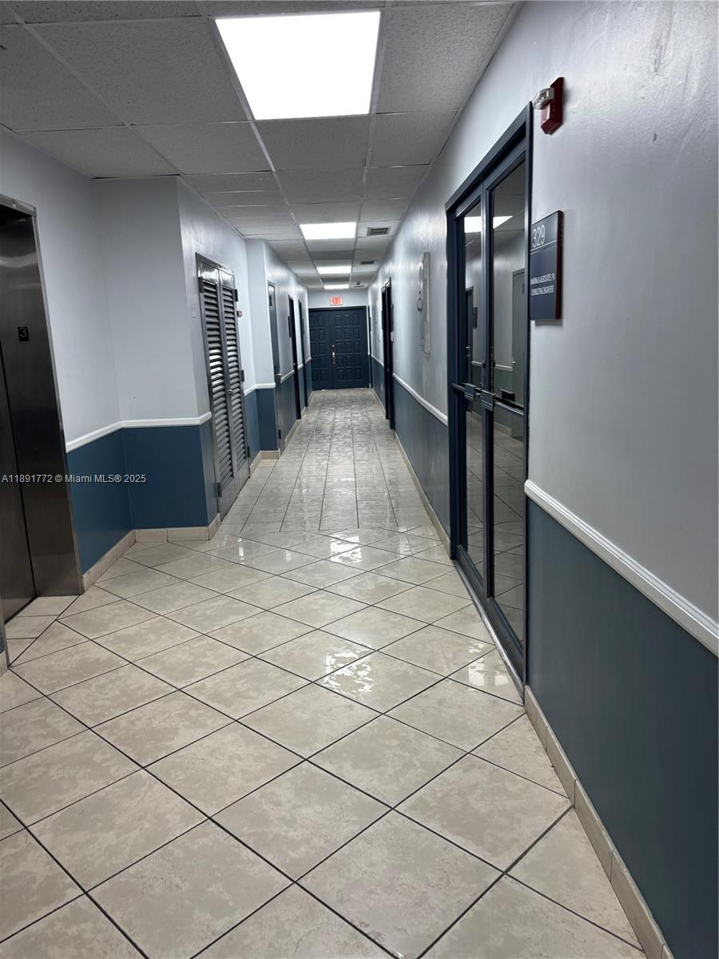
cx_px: 360
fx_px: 720
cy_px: 480
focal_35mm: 26
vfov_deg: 67.3
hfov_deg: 53.1
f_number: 1.6
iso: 64
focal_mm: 5.96
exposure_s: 1/60
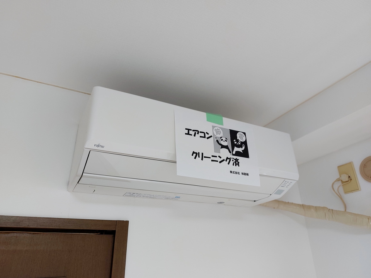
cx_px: 186
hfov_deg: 71.6
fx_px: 257
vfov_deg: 56.8
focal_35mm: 24
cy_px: 139
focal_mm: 5.23
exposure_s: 1/24
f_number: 1.8
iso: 32
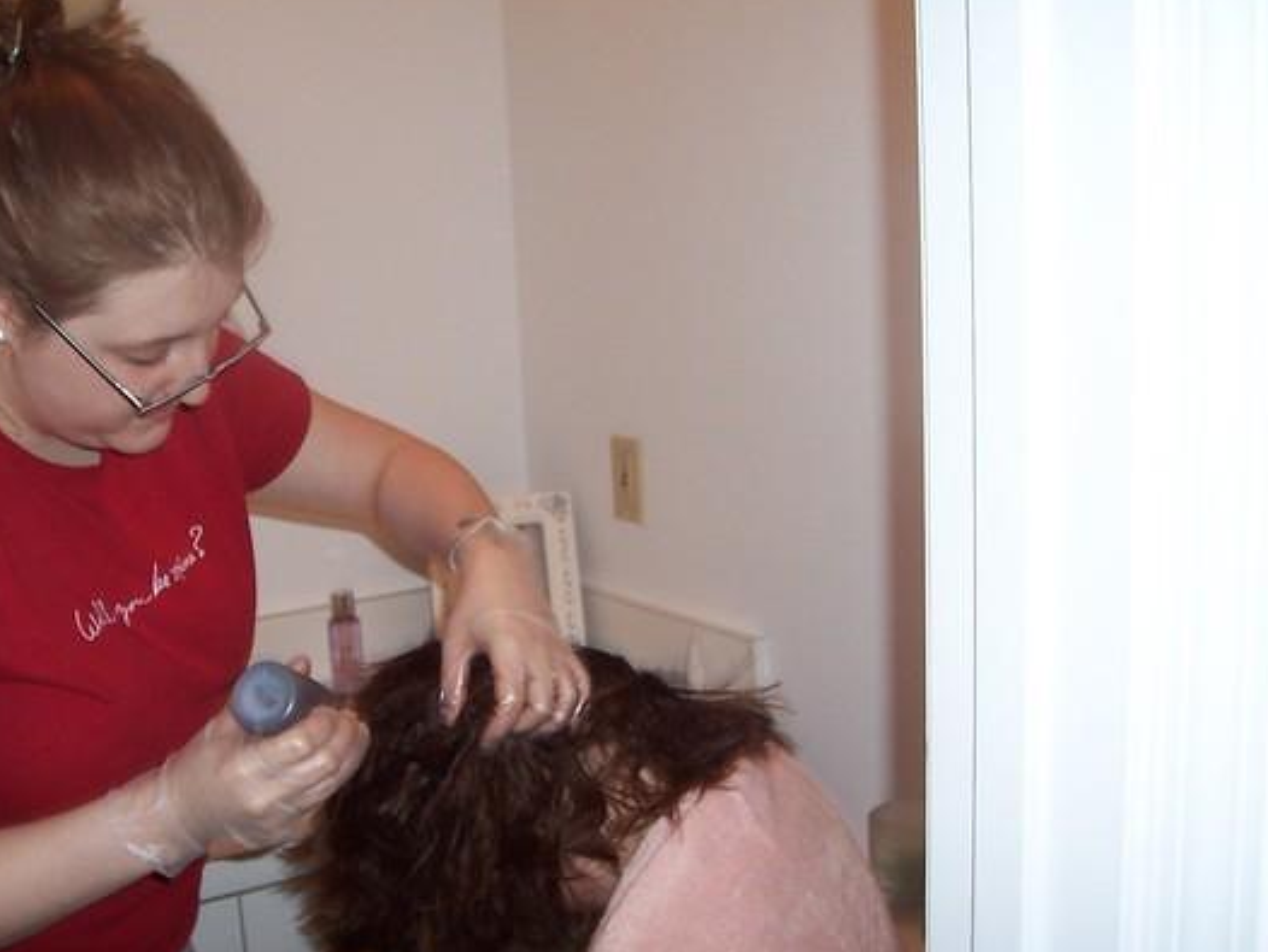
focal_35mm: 45
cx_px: 513
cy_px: 511
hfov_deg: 41.9
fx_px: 1649
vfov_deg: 32.2
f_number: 2.8
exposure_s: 1/60
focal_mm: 5.6
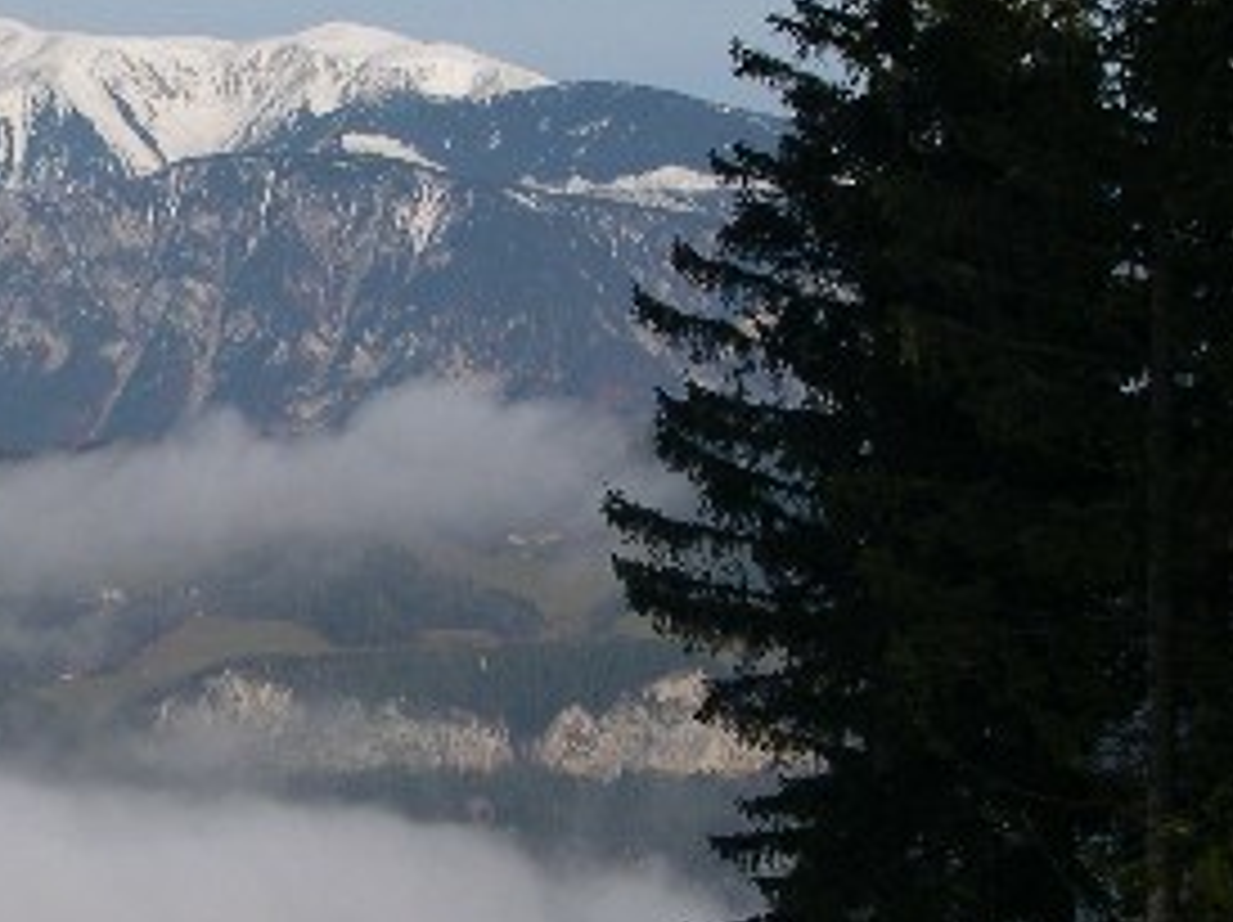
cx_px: 22
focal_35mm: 114
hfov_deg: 16.9
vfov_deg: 13.0
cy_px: 405
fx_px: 4057
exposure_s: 1/231
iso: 100
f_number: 8.8
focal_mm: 11.1
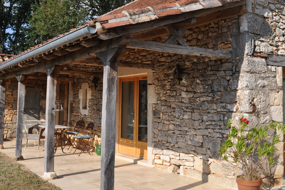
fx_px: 356
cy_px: 67
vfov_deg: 29.6
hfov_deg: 43.0
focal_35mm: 45
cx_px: 194
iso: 200
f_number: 10
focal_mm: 18
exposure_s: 1/400
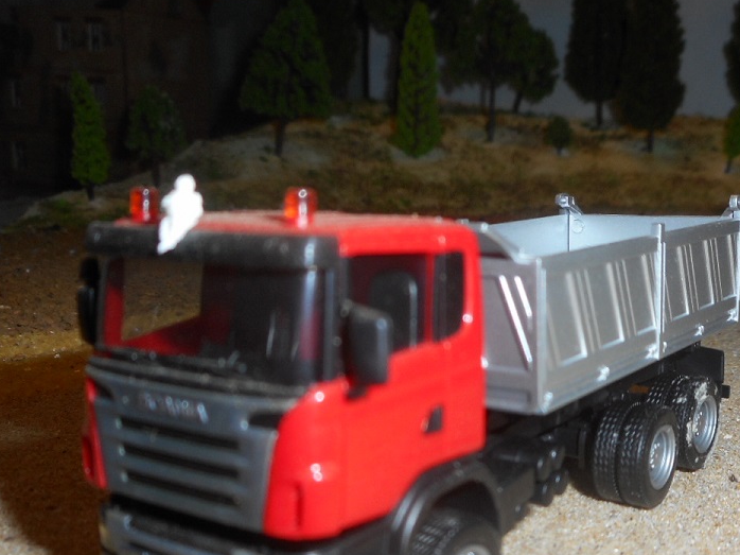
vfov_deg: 33.3
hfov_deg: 43.4
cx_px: 476
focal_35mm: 43
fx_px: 919
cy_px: 364
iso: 80
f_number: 3.7
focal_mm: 4.5
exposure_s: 1/25
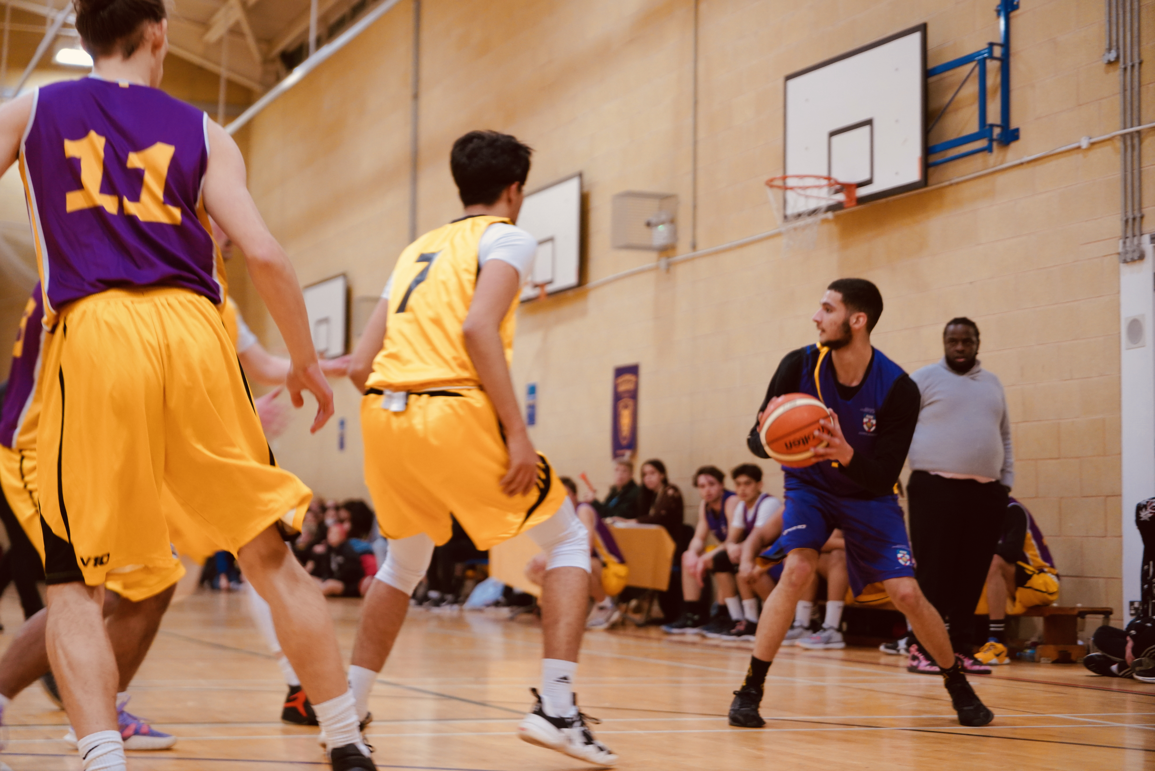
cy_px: 386
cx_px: 578
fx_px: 2150
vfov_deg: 20.3
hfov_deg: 30.1
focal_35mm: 67
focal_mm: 67
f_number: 4
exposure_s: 1/160
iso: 2000
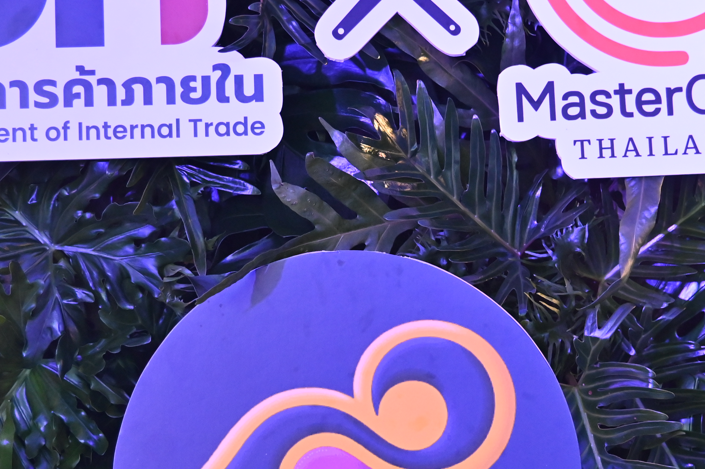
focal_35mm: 106
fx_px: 2074
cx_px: 329
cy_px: 264
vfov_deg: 12.9
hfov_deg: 19.3
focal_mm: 46
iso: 3600
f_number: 4
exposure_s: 1/125
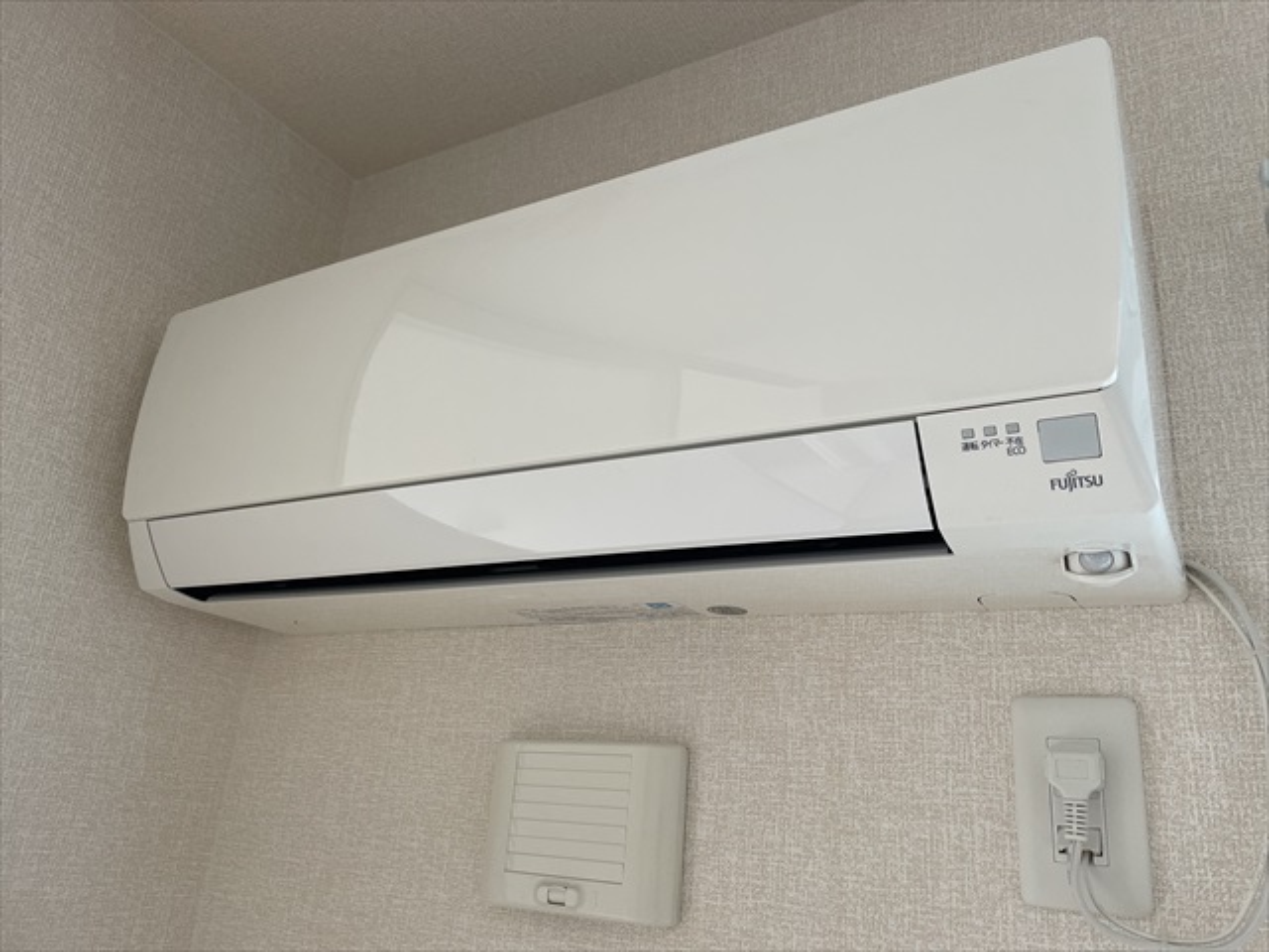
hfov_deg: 67.3
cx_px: 634
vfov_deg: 53.1
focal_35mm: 26
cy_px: 476
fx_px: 953
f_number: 1.6
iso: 100
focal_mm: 4.2
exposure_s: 1/121
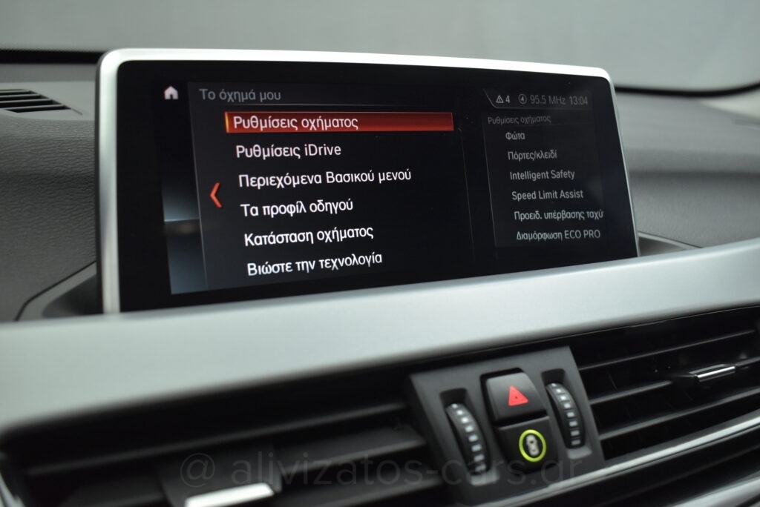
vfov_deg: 40.0
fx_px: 697
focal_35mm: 33
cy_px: 254
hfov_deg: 57.2
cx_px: 380
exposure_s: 1/100
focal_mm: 22
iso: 1600
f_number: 3.8
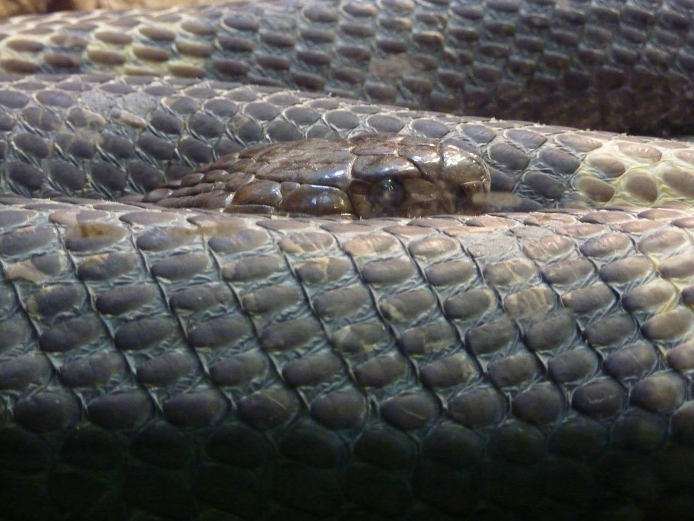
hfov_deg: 30.7
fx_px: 1263
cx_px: 347
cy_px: 260
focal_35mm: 63
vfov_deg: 23.3
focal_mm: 10.3
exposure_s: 1/8
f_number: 4
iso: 800
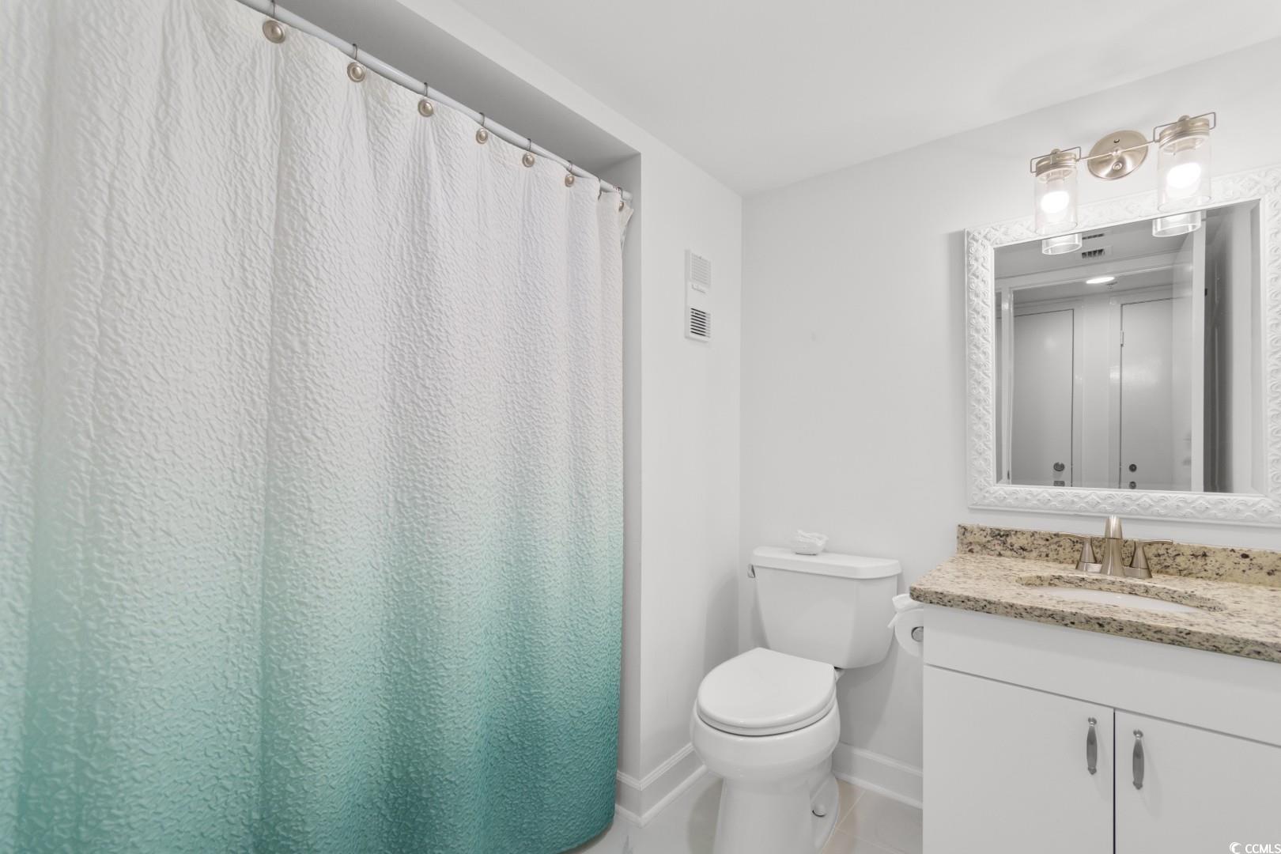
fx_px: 534
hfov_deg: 100.4
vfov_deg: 77.3
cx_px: 640
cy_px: 427
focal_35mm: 15
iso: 100
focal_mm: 10
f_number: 4.5
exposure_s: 1/15
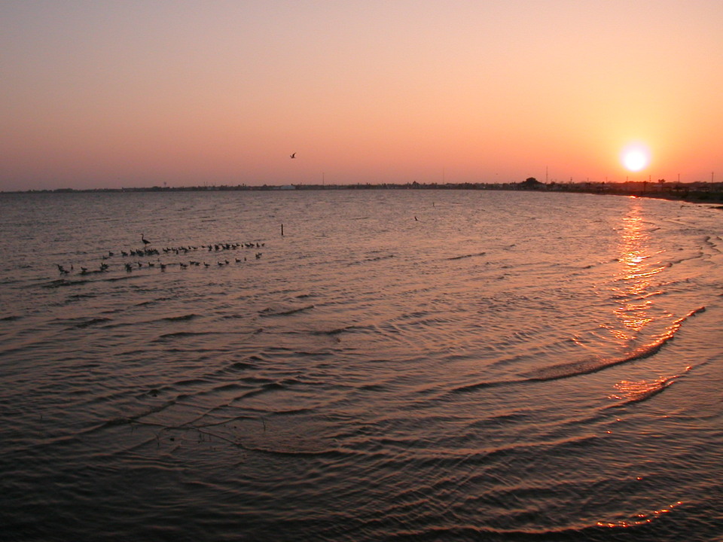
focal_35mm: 37
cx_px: 362
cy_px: 271
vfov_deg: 38.7
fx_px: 773
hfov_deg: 50.1
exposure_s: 1/221
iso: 100
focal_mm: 5.6
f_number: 4.5
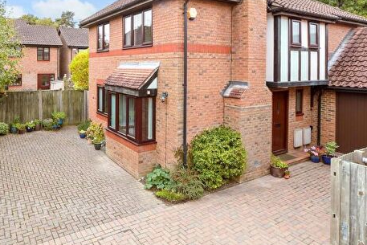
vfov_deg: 54.0
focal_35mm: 23
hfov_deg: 72.9
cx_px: 112
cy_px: 81
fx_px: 235
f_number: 10
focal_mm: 10
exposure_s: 1/20
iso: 160
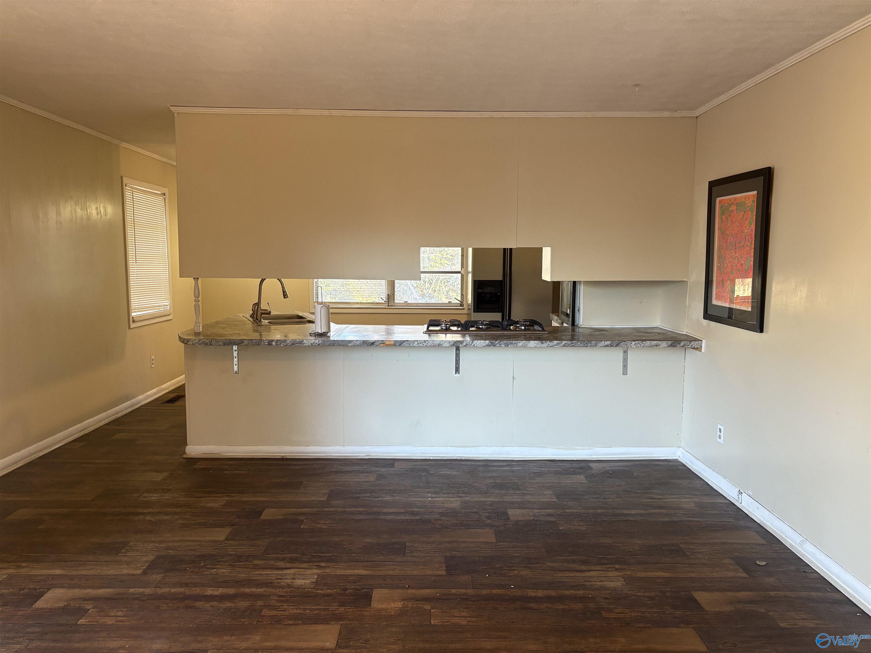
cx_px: 436
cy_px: 326
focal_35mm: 26
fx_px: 654
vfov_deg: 53.1
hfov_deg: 67.3
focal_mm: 5.96
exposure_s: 1/60
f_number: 1.6
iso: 160
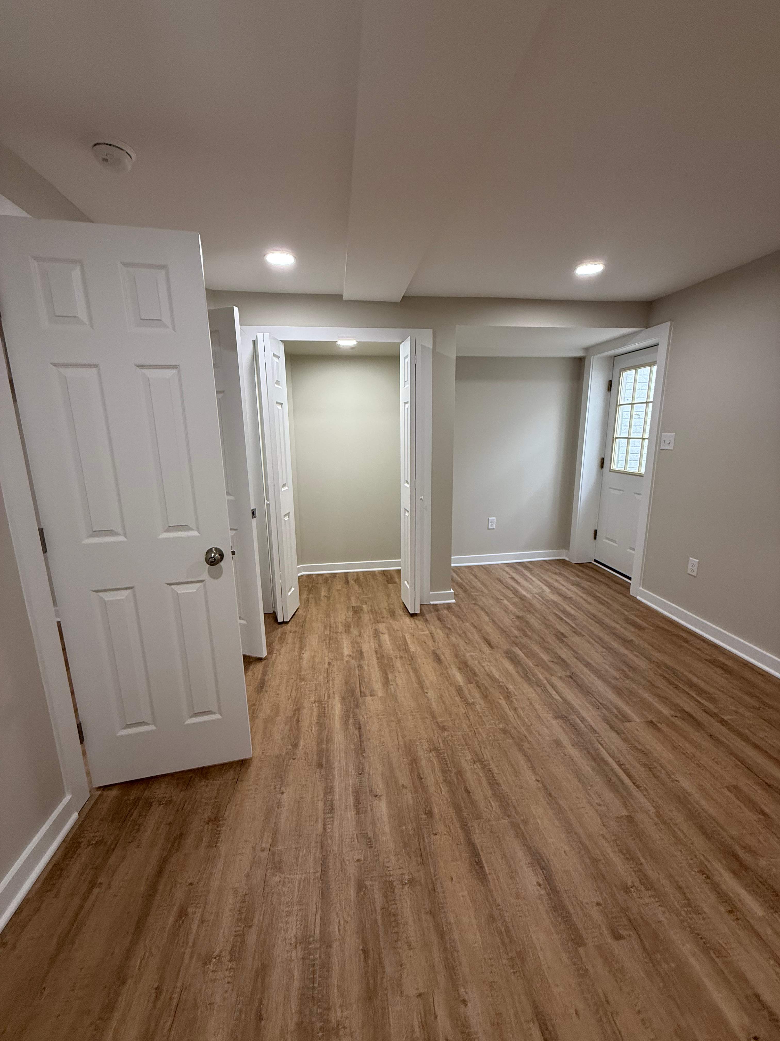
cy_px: 520
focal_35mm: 14
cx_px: 390
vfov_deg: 102.1
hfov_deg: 85.7
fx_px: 421
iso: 200
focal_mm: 2.22
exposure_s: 1/120
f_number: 2.2
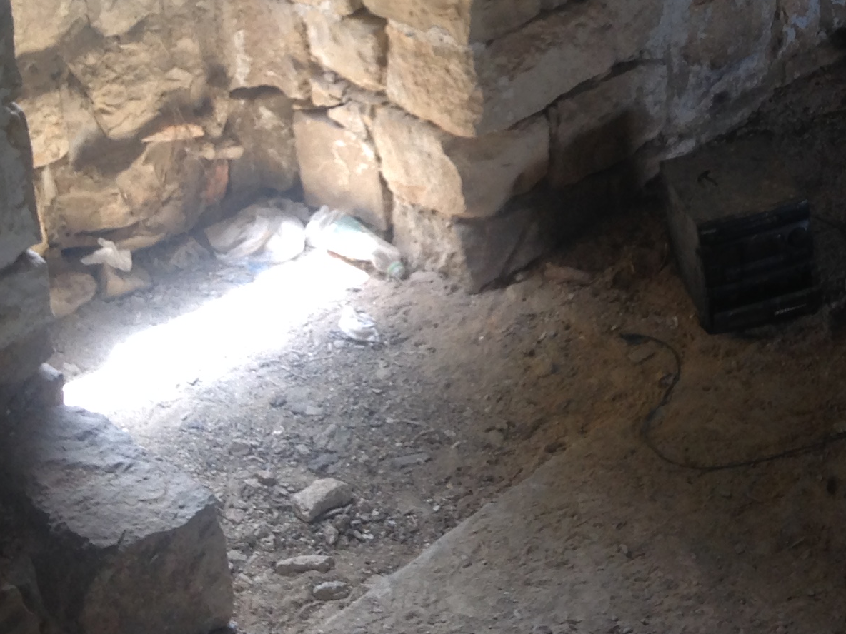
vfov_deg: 15.9
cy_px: -12
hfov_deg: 21.2
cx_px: 724
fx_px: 2224
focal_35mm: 91
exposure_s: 1/40
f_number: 2.4
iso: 64
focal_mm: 4.12
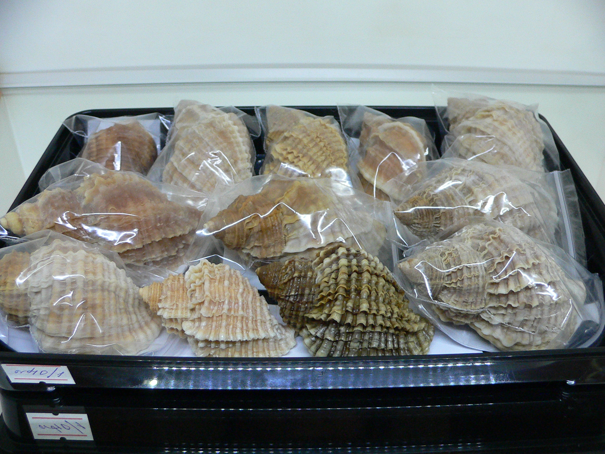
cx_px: 302
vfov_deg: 40.7
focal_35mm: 35
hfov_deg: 52.6
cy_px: 227
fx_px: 612
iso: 200
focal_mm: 4.6
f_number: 2.8
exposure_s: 1/60
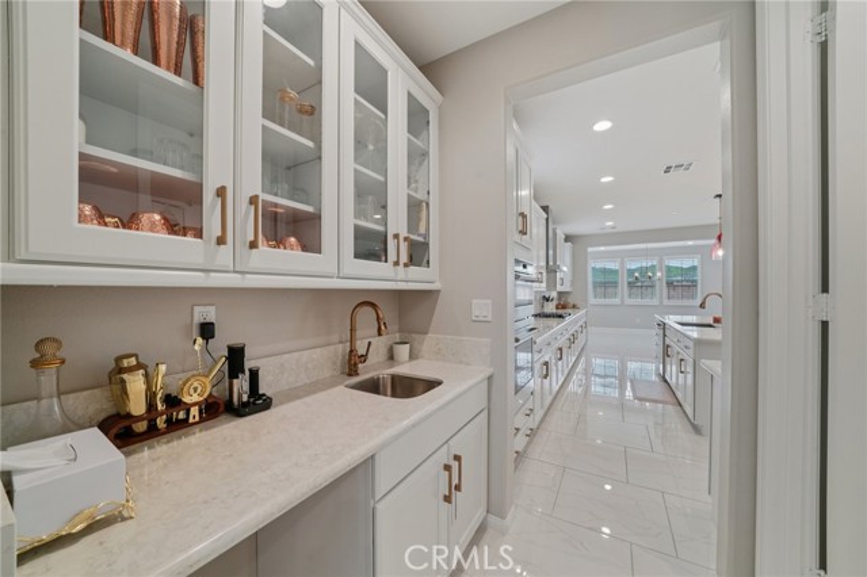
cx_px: 434
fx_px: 313
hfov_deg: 108.4
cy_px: 288
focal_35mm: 13
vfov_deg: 85.4
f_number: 10
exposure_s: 1/15
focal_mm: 13
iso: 400
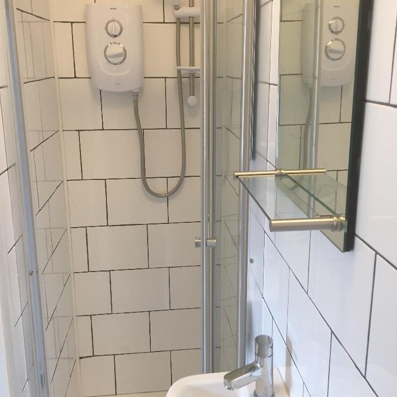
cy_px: 174
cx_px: 201
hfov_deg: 47.2
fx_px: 454
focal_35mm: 35
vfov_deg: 47.1
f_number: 2.2
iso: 64
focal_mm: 4.15
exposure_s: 1/30
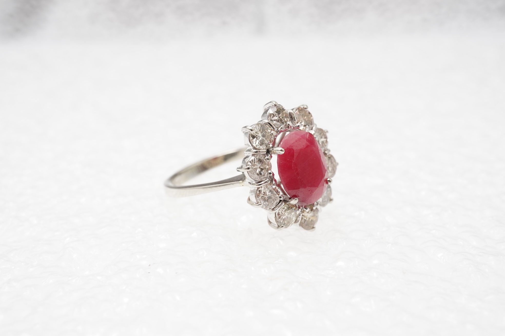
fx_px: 631
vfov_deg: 29.9
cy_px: 168
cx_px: 252
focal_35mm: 45
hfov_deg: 43.6
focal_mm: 30
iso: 250
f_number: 18
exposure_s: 1/125
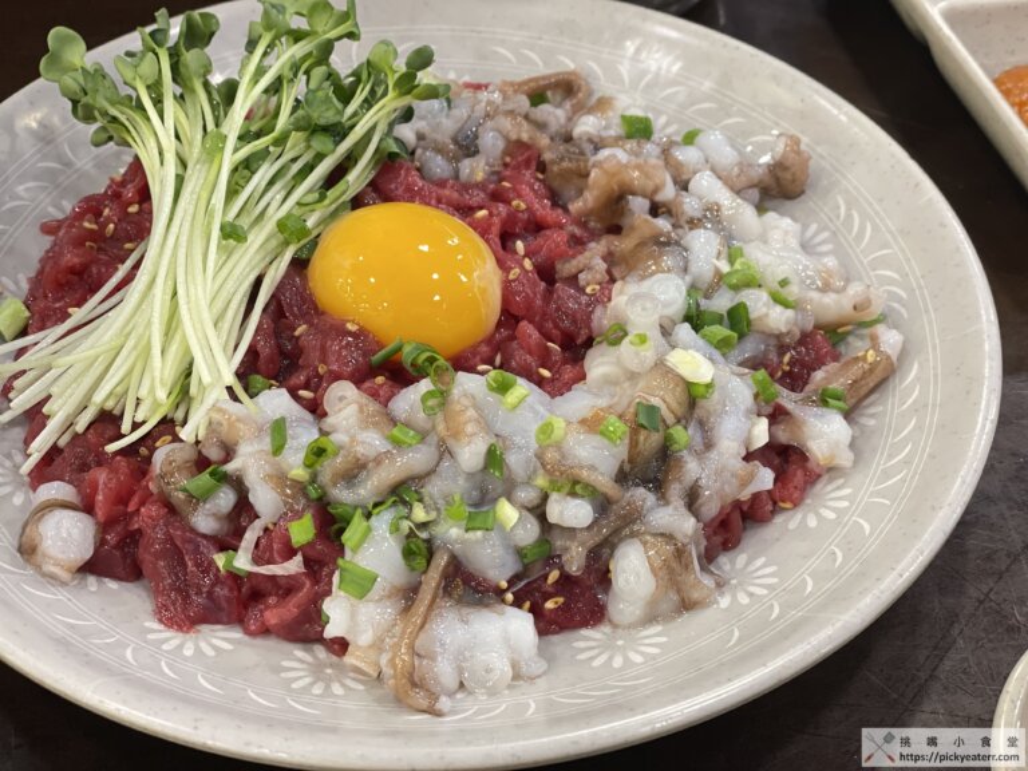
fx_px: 1544
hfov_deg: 36.8
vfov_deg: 28.0
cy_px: 386
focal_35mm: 52
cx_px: 514
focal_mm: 6
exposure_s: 1/40
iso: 200
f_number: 2
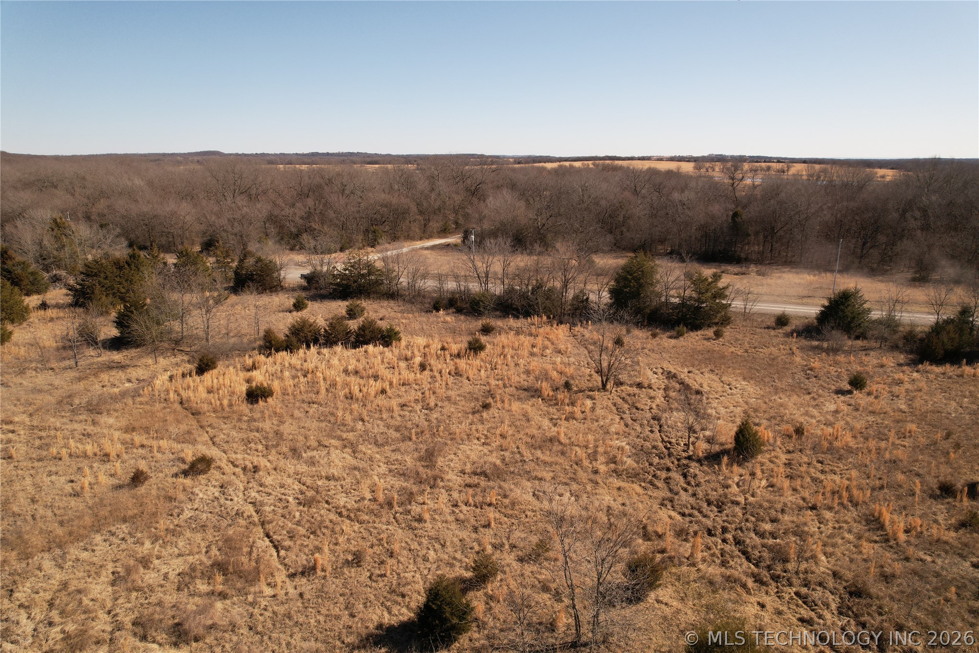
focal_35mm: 22
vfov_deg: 57.2
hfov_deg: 78.6
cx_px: 490
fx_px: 598
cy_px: 326
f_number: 2.8
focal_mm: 8.38
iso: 140
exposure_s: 1/2000
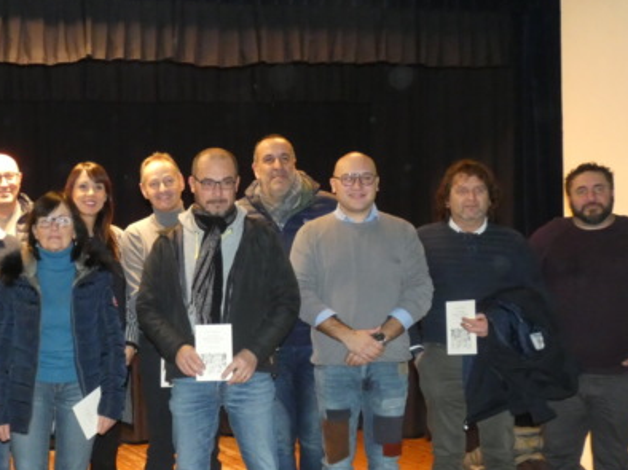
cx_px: 137
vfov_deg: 25.6
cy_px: 284
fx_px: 1033
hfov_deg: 33.0
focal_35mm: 57
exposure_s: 1/60
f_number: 3.4
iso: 800
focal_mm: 6
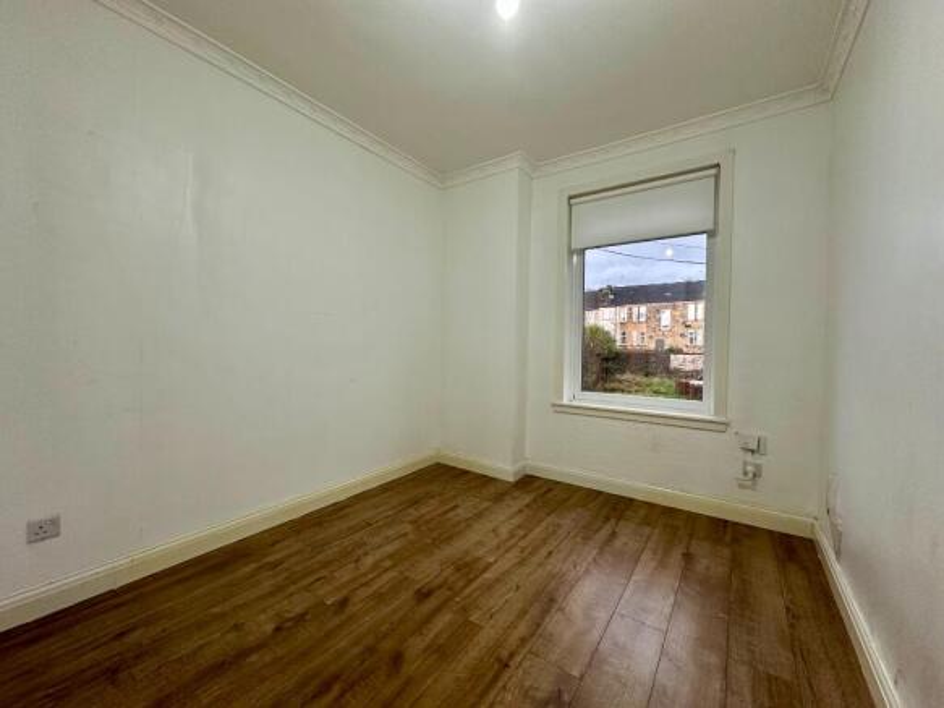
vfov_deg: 85.7
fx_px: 382
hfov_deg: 102.1
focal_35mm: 14
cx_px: 472
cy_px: 354
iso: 200
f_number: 2.2
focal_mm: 2.22
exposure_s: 1/50
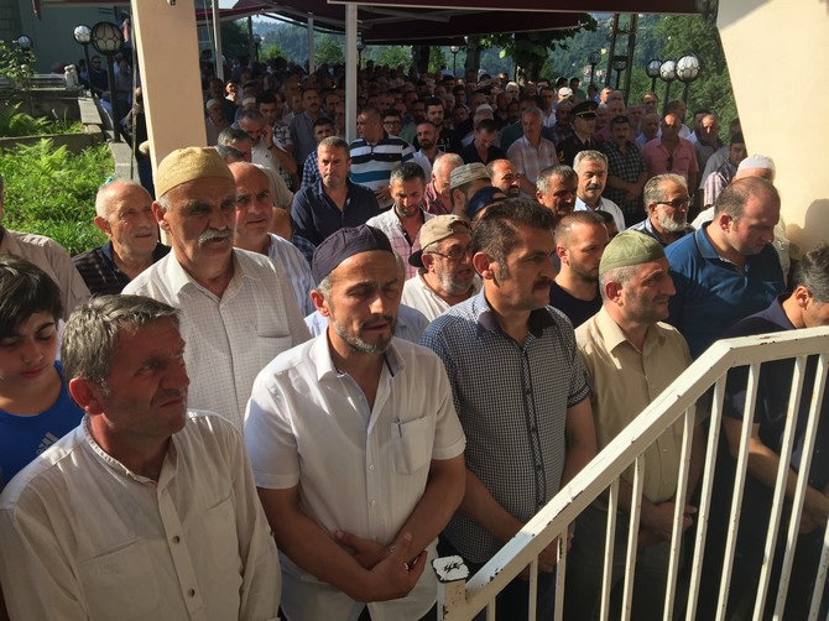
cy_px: 310
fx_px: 694
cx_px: 414
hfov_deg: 61.7
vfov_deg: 48.2
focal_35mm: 29
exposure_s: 1/1199
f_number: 2.2
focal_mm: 4.15
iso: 32
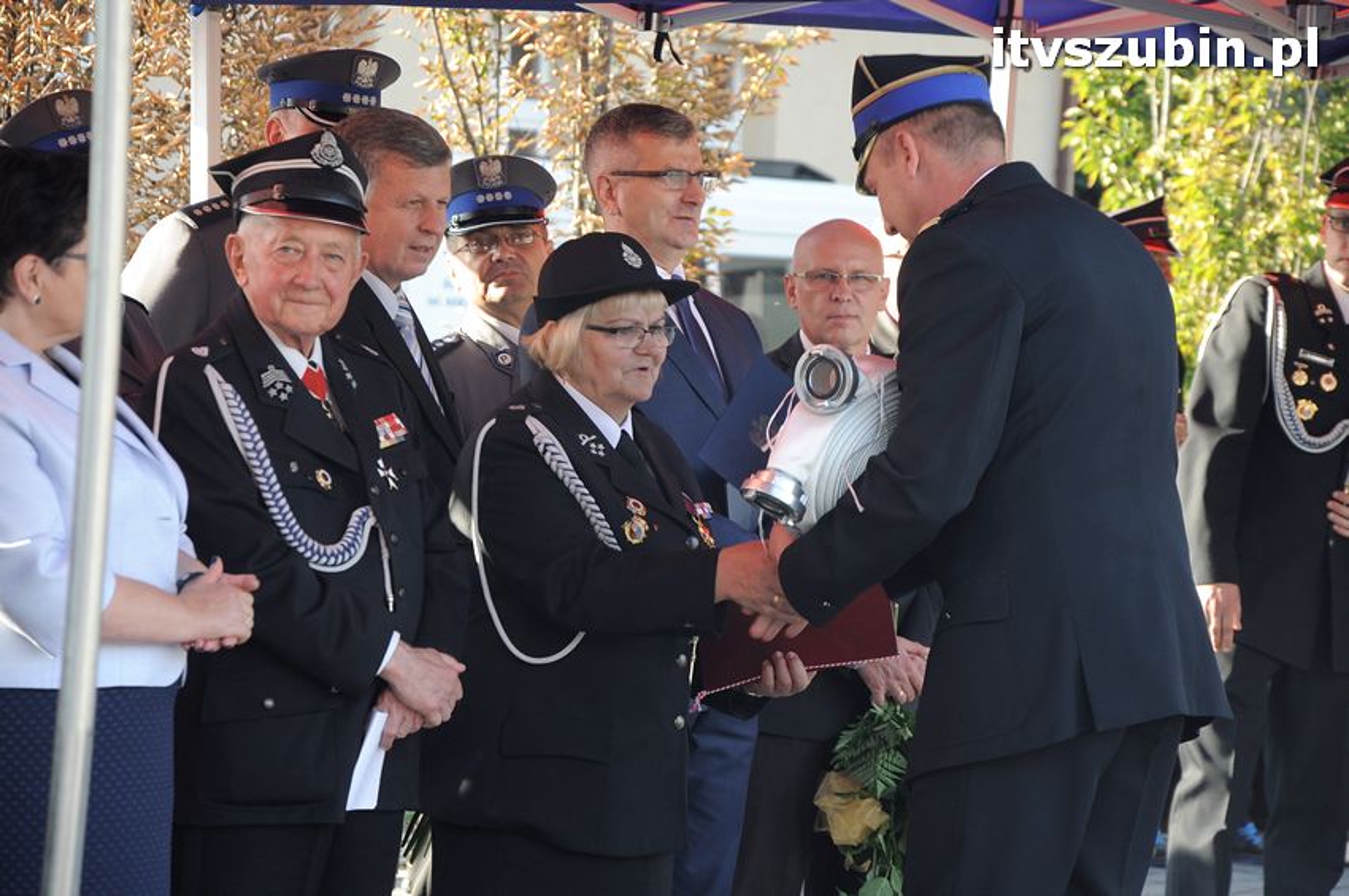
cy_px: 448
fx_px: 5896
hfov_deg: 13.1
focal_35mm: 158
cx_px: 674
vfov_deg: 8.7
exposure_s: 1/125
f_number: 5.6
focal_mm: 105
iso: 400
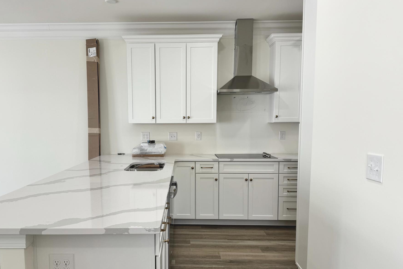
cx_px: 174
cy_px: 152
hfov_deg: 63.4
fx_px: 325
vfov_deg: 44.9
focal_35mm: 29
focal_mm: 6.76
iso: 50
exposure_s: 1/120
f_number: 1.78
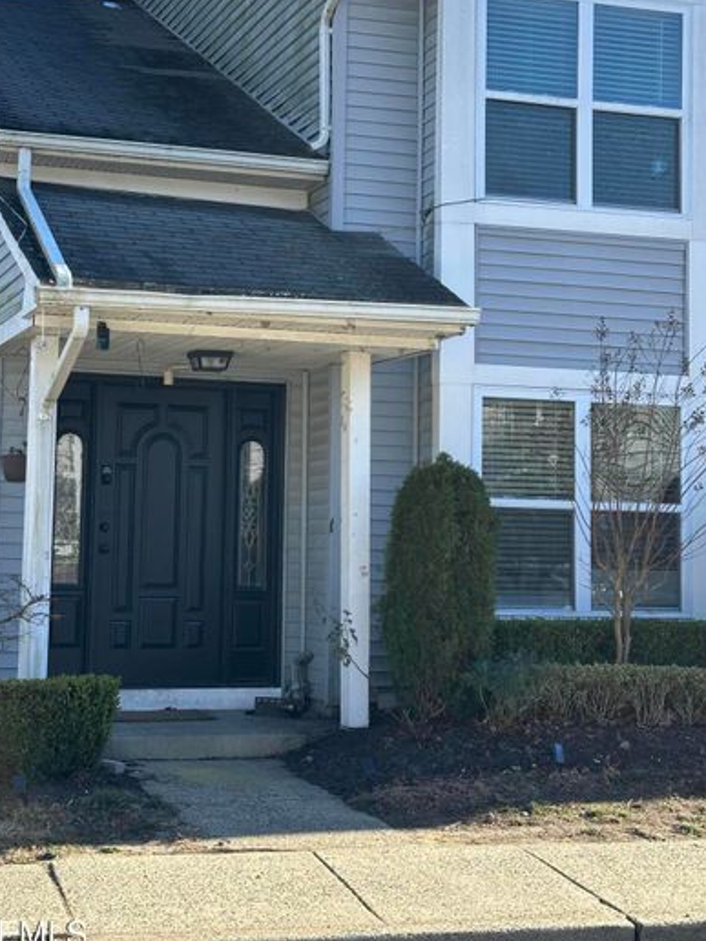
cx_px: 259
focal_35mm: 62
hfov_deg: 23.6
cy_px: 382
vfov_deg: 31.1
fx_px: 1686
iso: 64
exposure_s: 1/1062
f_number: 1.78
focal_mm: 6.86
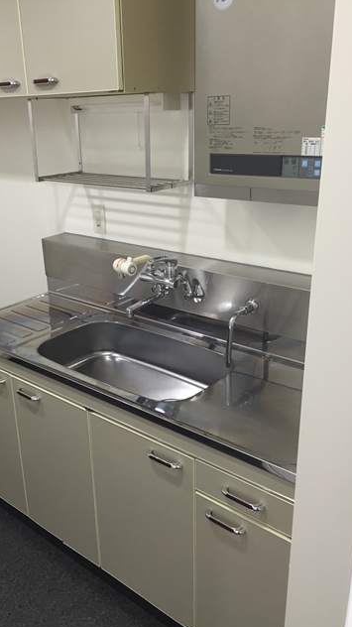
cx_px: 142
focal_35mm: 32
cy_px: 315
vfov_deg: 61.0
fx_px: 532
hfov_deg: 36.5
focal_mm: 4.15
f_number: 2.2
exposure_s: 1/30
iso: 80
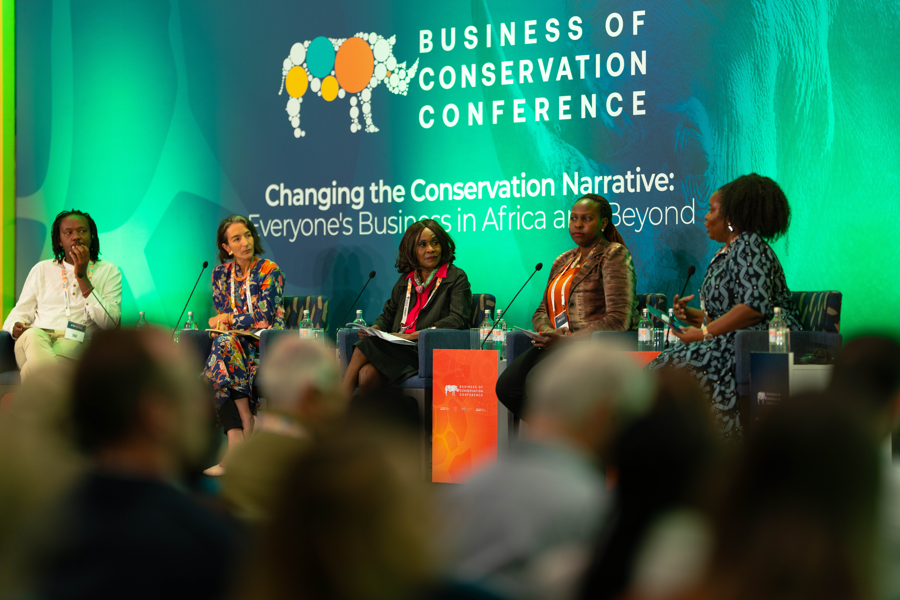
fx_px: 3375
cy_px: 300
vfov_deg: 10.2
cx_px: 450
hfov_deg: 15.2
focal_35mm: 135
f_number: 1.4
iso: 320
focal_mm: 135
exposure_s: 1/160
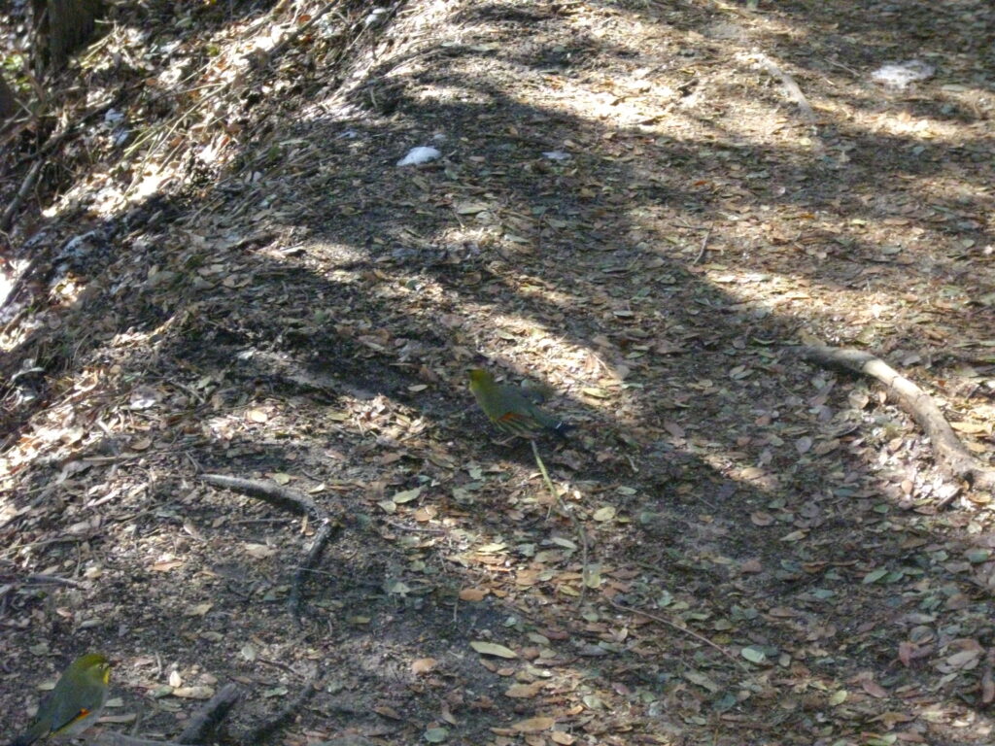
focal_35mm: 112
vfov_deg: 13.2
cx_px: 498
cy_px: 373
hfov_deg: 17.6
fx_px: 3219
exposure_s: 1/125
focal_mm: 18.6
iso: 627
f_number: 5.2
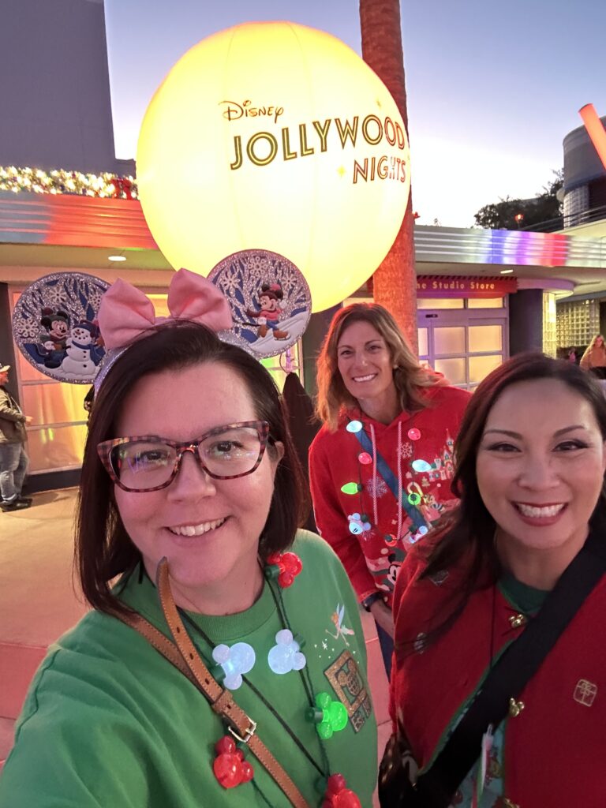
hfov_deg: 58.9
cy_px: 404
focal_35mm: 23
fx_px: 537
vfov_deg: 73.9
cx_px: 303
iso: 800
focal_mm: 2.69
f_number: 1.9
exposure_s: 1/15
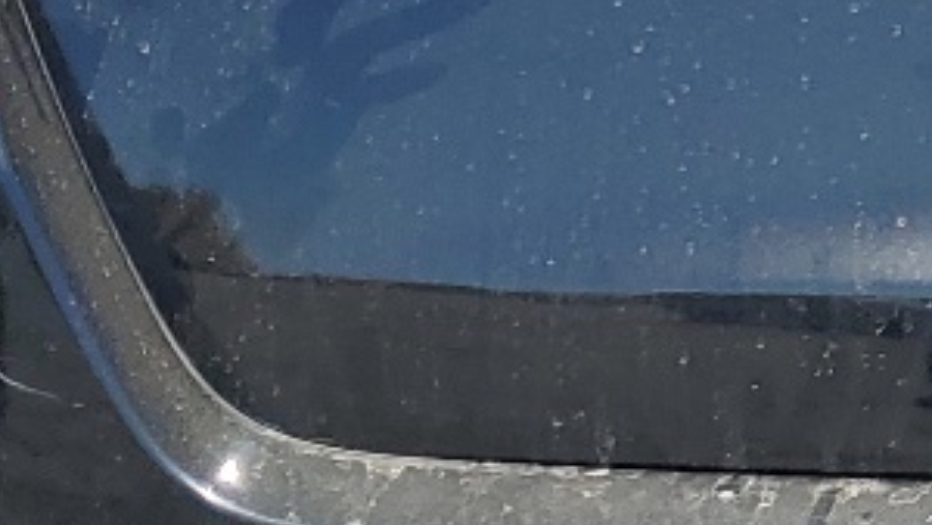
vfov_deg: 8.0
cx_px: 1379
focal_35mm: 151
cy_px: 62
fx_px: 3733
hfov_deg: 13.4
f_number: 1.5
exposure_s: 1/2000
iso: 50
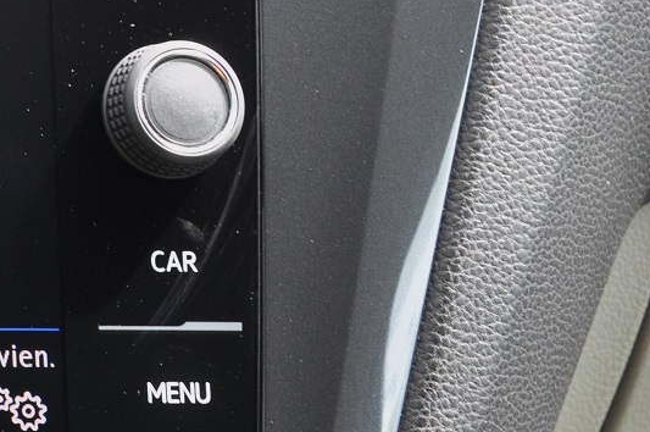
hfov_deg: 11.3
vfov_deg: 8.0
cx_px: -451
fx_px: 3084
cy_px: 147
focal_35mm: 171
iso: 250
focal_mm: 32
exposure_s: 1/50
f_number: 7.1
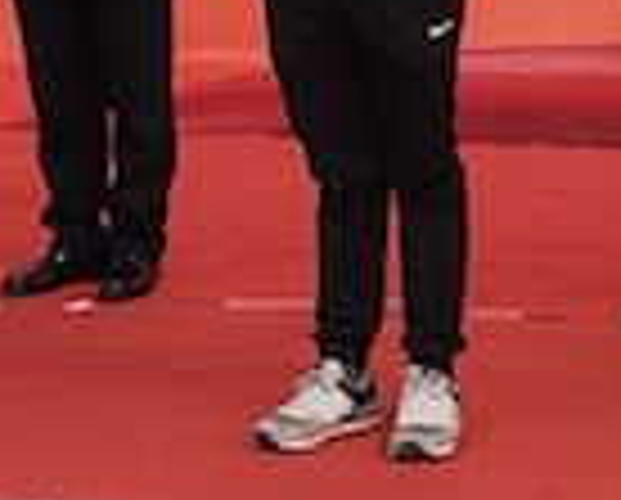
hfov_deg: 9.0
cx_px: 729
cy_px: -392
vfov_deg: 7.1
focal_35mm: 212
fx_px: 3905
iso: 50
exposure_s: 1/953
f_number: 1.8
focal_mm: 4.35
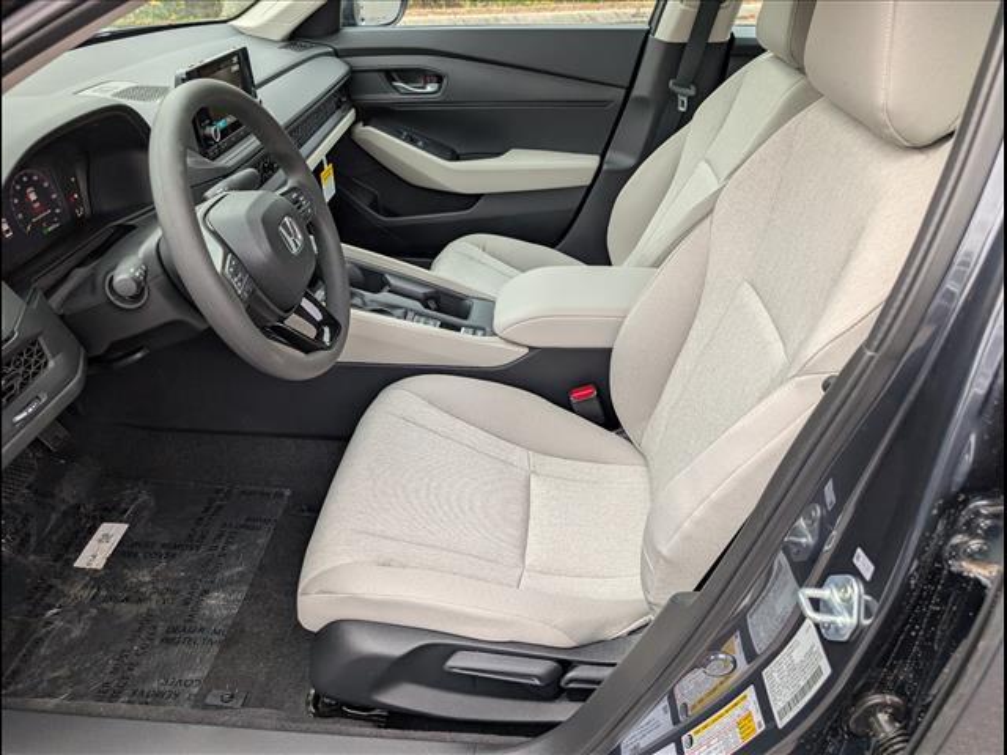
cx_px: 504
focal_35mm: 24
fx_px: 698
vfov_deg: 56.8
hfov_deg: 71.6
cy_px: 378
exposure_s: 1/312
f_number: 1.68
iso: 40
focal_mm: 6.9
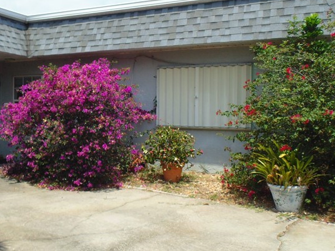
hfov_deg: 43.2
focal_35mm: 42
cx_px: 79
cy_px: 112
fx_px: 406
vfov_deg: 34.3
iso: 80
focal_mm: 4
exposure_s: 1/1000
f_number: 3.1
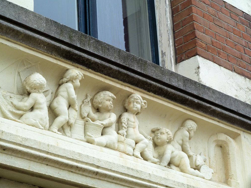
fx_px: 762
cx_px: 125
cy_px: 94
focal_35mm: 105
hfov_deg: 18.7
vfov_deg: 14.1
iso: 80
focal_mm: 17
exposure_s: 1/60
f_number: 4.3
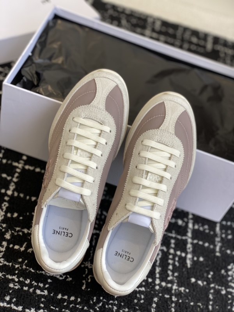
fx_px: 469
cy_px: 156
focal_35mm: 52
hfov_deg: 28.0
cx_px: 117
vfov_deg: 36.8
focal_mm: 6
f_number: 2
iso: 20
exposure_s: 1/123
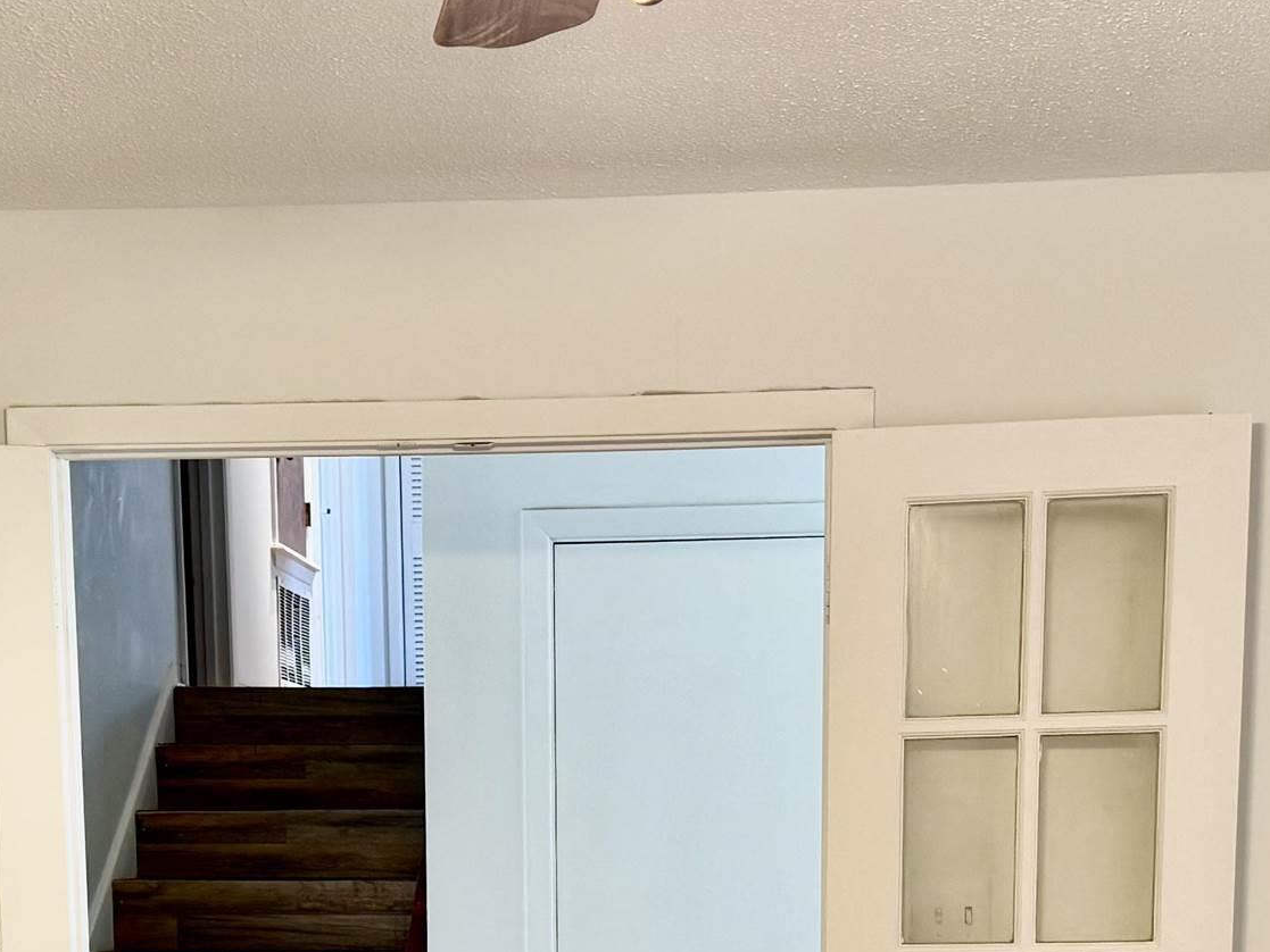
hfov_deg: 29.3
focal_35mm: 66
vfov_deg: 20.9
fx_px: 2422
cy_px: 1122
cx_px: 540
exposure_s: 1/60
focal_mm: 6.76
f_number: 1.78
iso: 160
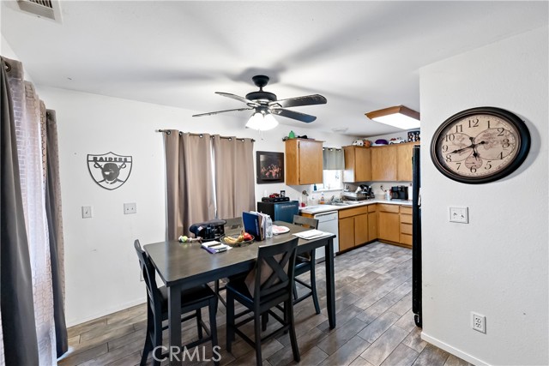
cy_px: 183
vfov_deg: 81.2
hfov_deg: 104.2
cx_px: 274
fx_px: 214
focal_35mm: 14
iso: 2500
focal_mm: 14
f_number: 2.8
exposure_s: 1/160
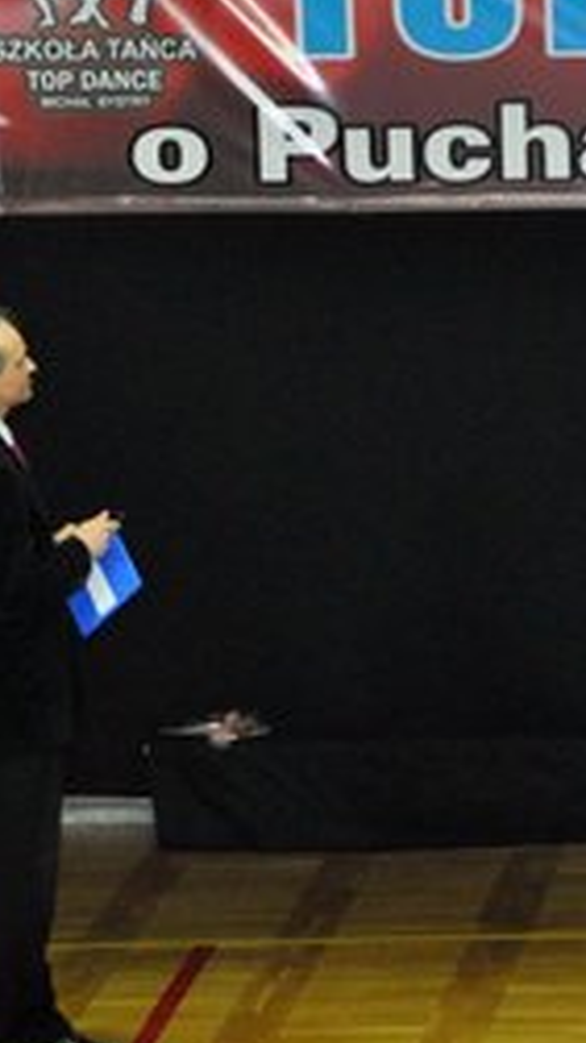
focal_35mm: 211
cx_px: 1010
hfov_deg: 5.7
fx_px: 5835
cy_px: 440
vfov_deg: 10.2
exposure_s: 1/60
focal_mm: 52
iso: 1600
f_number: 4.8
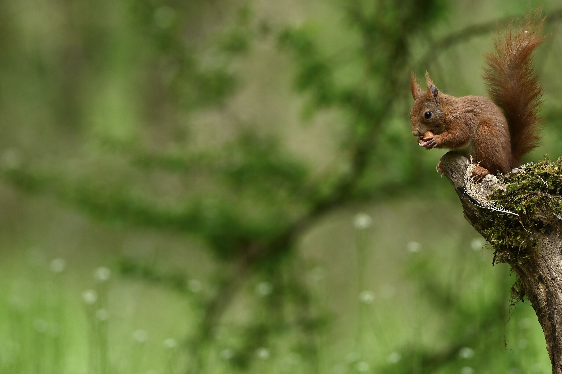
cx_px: 281
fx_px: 4680
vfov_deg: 4.6
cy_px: 187
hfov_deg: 6.9
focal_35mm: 300
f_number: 4
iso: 1400
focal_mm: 300
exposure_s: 1/400
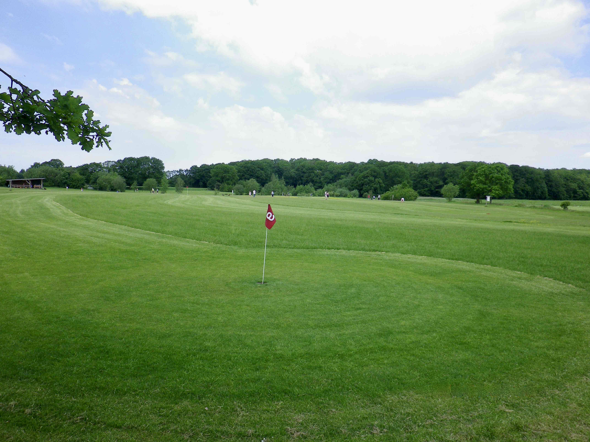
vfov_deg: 49.7
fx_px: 477
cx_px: 295
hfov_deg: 63.4
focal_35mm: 28
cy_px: 221
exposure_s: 1/80
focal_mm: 5
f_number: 8.3
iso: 80
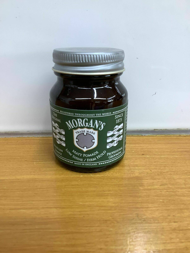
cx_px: 95
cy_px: 126
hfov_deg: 45.4
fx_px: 227
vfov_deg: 58.4
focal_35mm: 31
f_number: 2.4
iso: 80
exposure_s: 1/60
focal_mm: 3.3
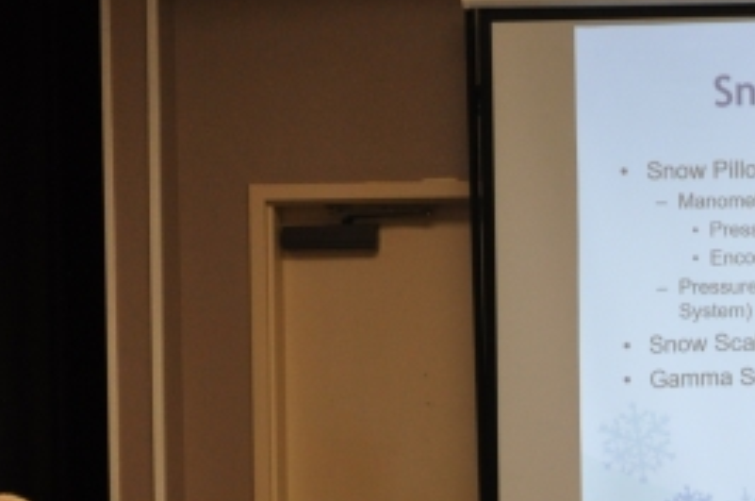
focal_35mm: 213
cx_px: 868
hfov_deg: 9.6
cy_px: 456
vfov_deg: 6.4
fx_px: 4465
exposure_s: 1/30
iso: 800
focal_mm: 55
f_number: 5.6
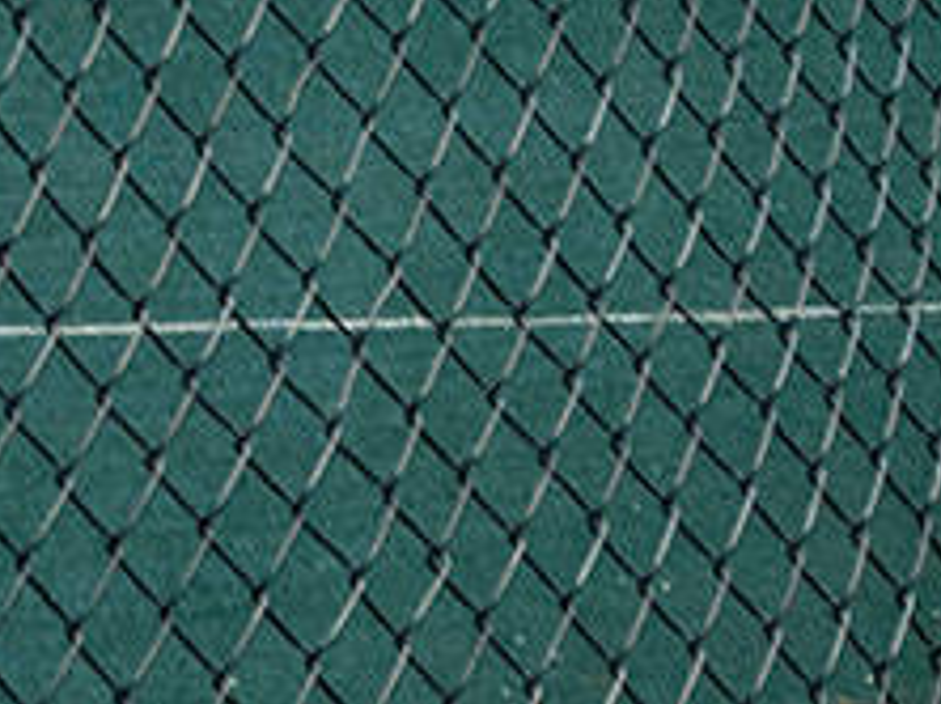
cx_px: -890
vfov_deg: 6.6
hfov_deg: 9.0
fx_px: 5648
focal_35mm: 208
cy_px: -1234
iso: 125
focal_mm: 30
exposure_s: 1/250
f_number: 5.6
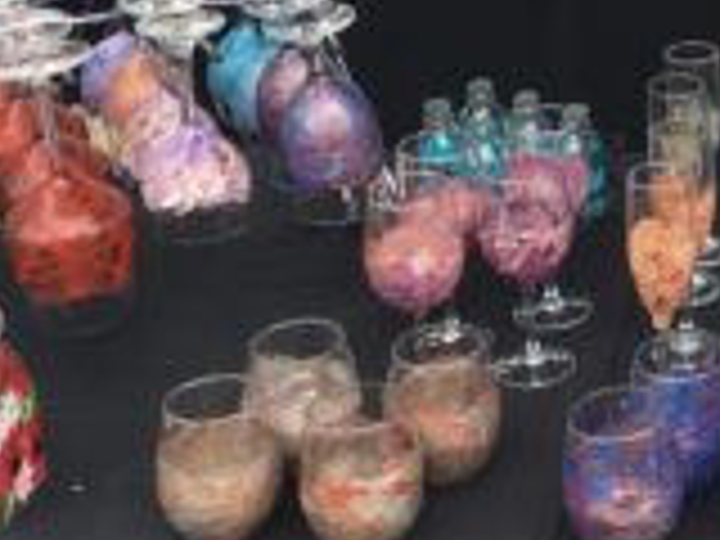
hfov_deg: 20.5
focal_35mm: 89
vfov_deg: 16.3
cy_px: -4
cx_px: 873
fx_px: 1851
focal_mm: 4.15
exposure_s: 1/248
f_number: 2.2
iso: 25
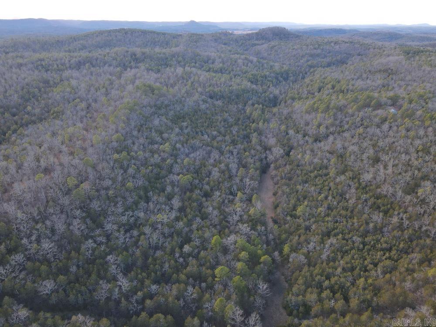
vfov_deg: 56.8
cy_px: 164
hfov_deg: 71.6
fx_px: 302
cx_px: 218
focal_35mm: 24
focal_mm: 4.5
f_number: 2.8
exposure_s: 1/15
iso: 340
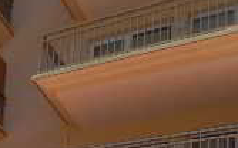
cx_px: -282
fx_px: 570
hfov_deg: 16.0
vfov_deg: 12.9
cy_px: 296
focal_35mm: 88
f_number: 8
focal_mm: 12
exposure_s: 1/250
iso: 100
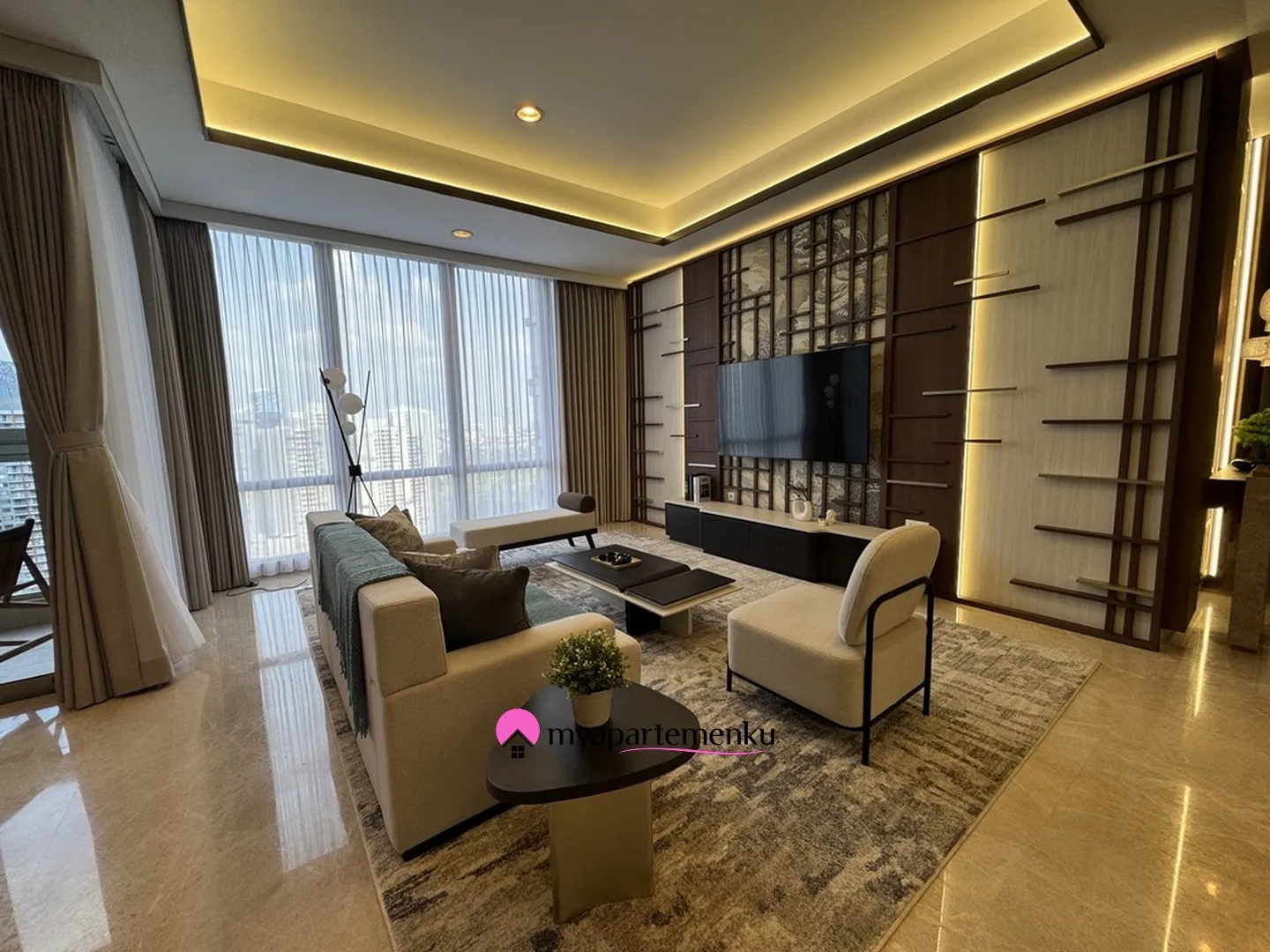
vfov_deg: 85.7
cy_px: 476
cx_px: 635
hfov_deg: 102.1
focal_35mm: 14
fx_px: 514
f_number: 2.2
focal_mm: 2.22
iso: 64
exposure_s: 1/100
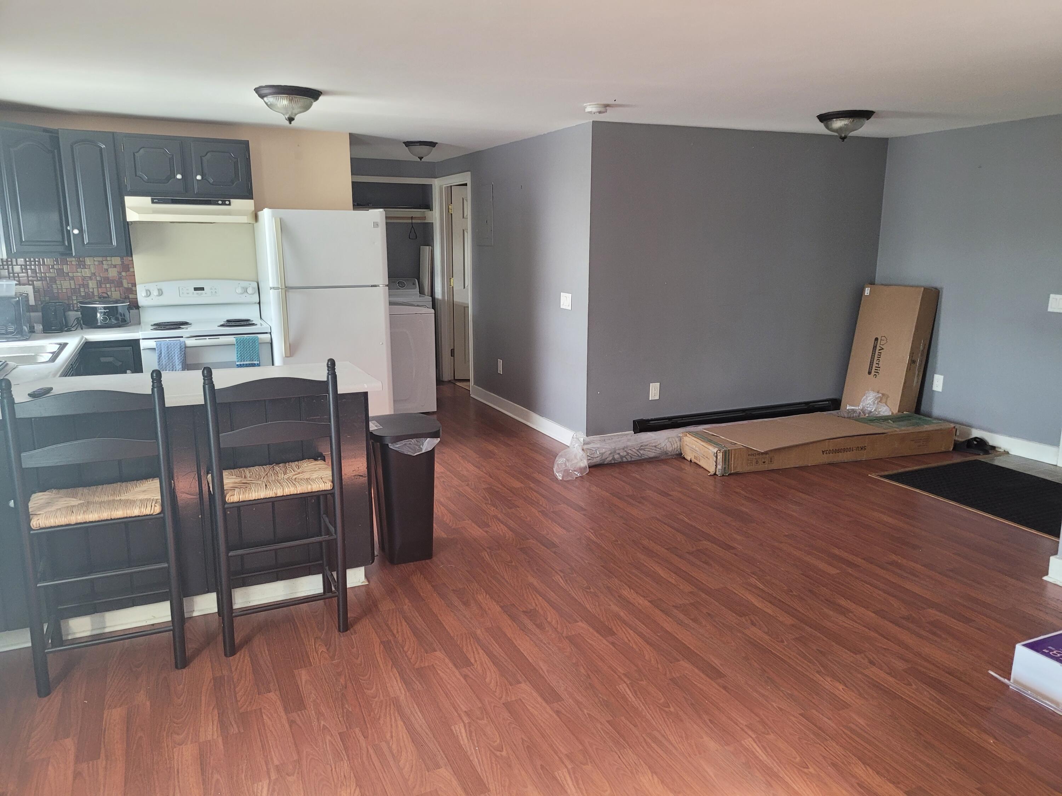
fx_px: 798
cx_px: 531
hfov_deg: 67.3
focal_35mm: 26
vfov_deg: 53.1
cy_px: 398
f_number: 1.8
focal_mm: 5.4
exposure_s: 1/120
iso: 200
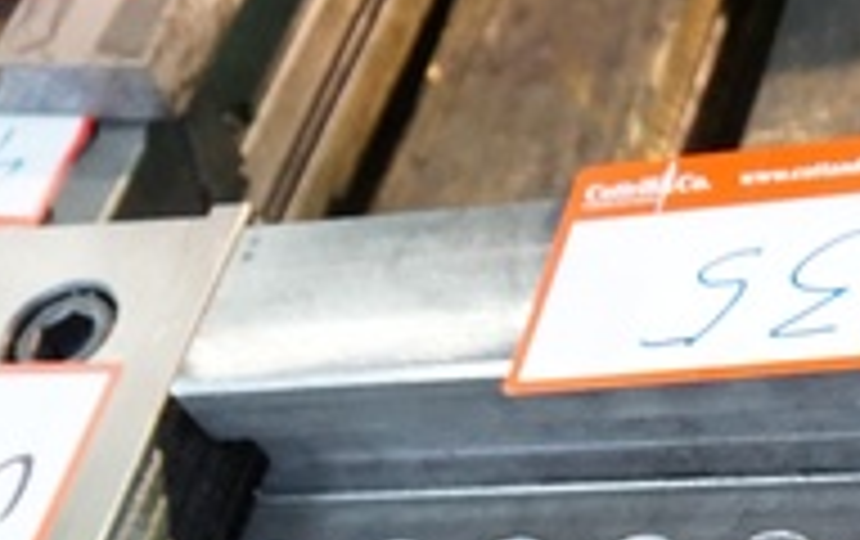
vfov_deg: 12.7
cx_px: 1085
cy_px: 1035
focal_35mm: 92
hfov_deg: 20.7
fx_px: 2159
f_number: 3.5
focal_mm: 16
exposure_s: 1/30
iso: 3200
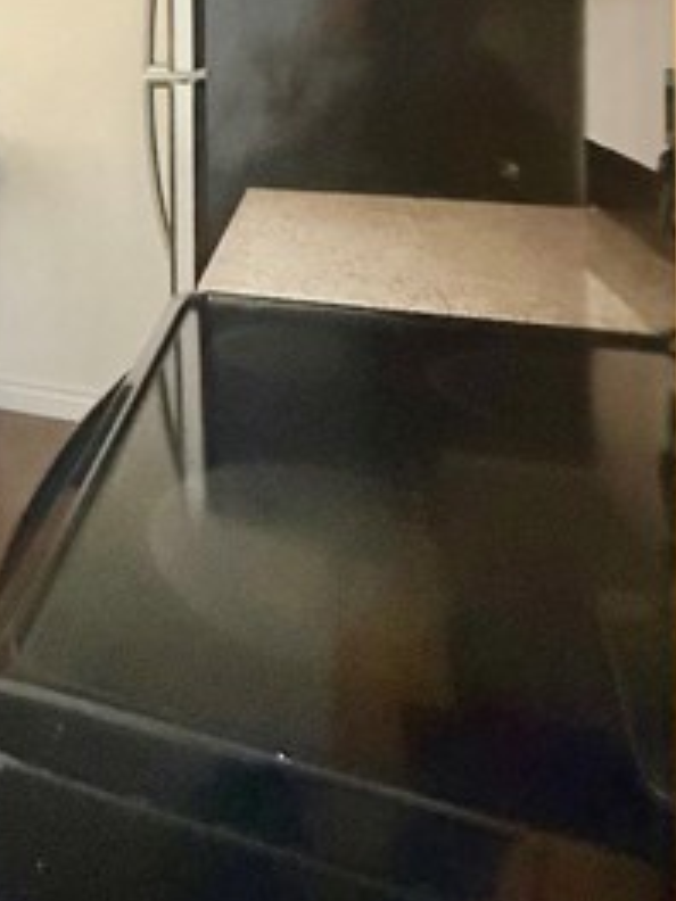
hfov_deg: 36.7
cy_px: 27
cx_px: -27
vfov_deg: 46.4
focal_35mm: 34
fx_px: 885
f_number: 2.2
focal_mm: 2.22
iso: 3200
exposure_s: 1/15
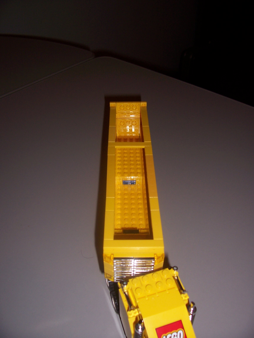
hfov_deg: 41.8
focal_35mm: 34
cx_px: 127
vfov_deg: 54.0
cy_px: 169
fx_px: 333
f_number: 2.7
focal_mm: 5.6
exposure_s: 1/60
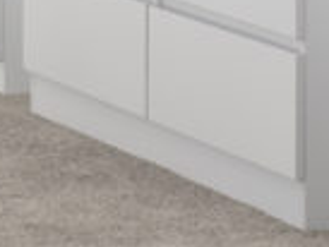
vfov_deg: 3.9
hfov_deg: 5.2
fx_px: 3596
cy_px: -278
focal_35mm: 378
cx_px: -86
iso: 100
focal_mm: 62
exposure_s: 1/160
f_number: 8
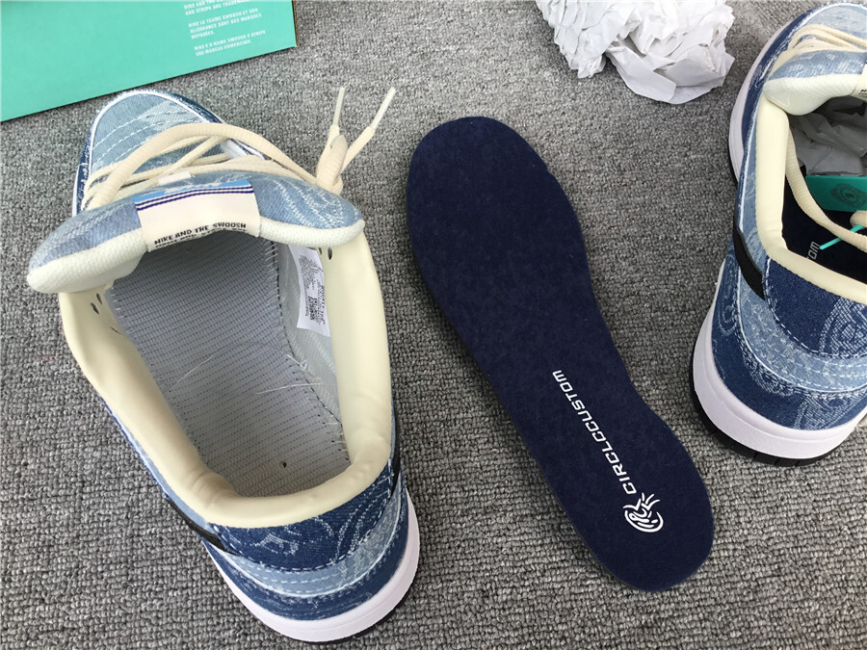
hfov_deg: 58.4
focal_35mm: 31
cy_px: 325
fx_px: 776
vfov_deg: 45.4
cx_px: 434
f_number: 2.4
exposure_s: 1/204
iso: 25
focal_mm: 3.3
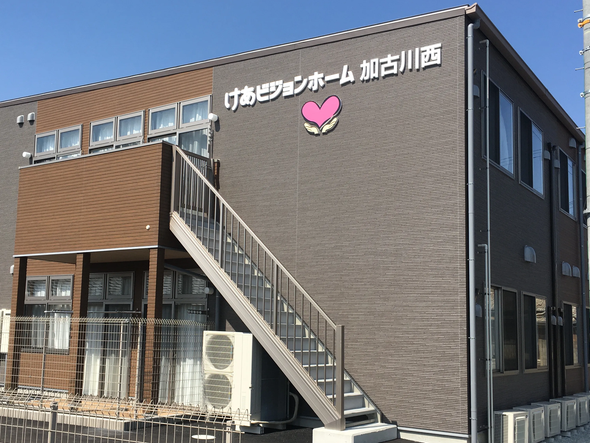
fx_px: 665
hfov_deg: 47.8
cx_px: 275
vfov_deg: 36.8
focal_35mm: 39
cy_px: 251
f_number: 2.2
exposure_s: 1/1508
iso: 25
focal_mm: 4.15
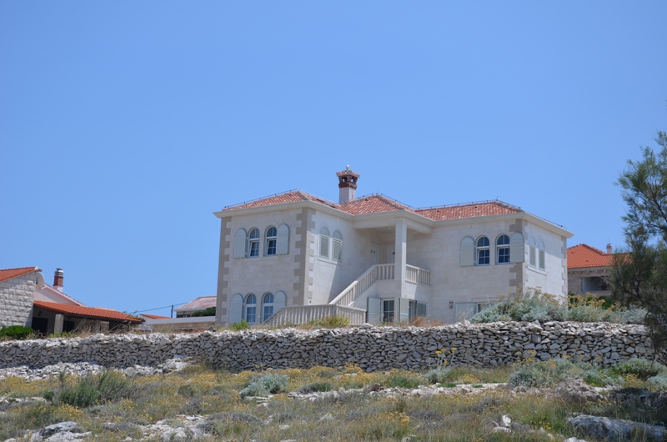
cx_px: 334
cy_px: 221
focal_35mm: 52
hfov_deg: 37.9
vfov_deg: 25.6
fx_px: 971
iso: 125
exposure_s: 1/250
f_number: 8
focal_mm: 35
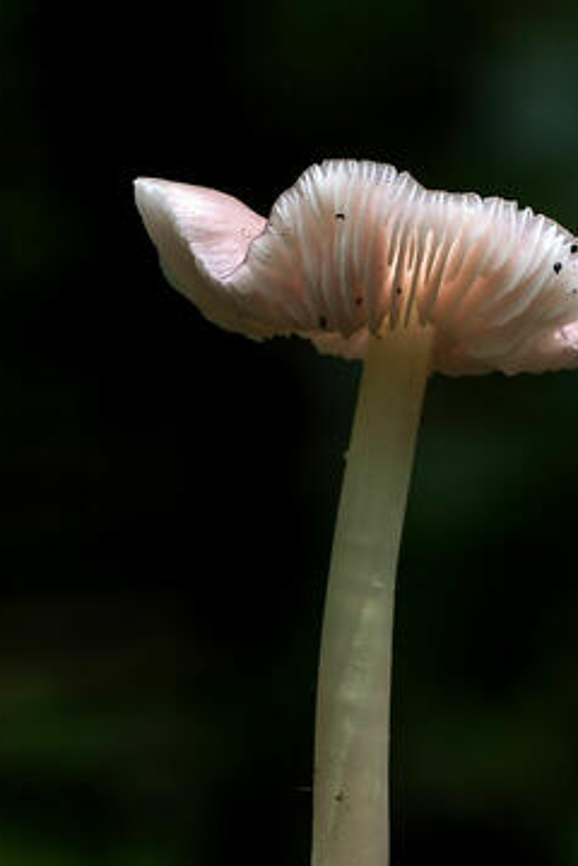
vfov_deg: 4.5
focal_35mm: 462
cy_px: 637
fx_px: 11126
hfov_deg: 3.0
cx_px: 311
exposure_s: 1/2
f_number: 16
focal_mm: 185
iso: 100
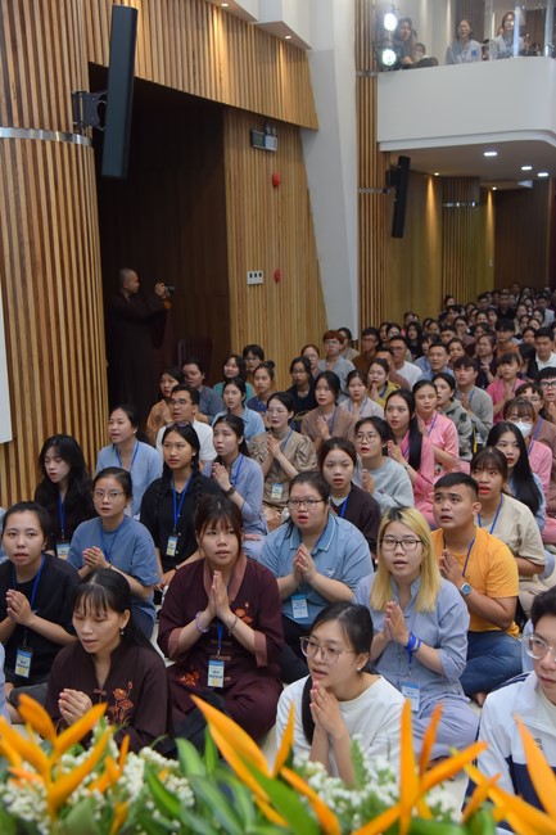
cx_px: 278
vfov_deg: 44.5
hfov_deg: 30.5
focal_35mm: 44
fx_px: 1020
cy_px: 418
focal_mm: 44
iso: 1250
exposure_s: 1/125
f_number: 5
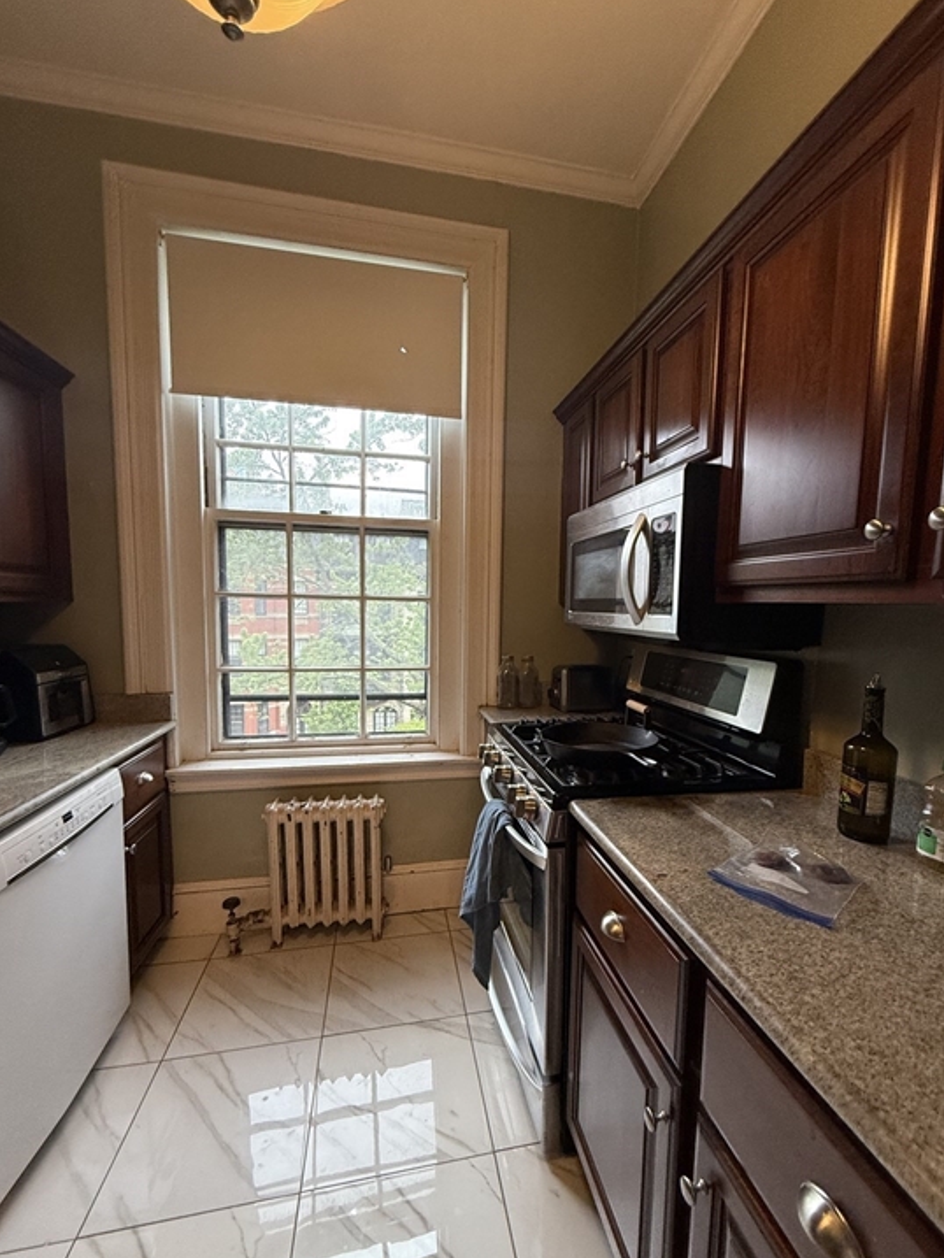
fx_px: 545
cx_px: 491
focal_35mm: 15
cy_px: 660
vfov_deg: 98.1
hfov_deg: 81.7
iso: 250
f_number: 2.2
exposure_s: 1/120
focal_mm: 2.22
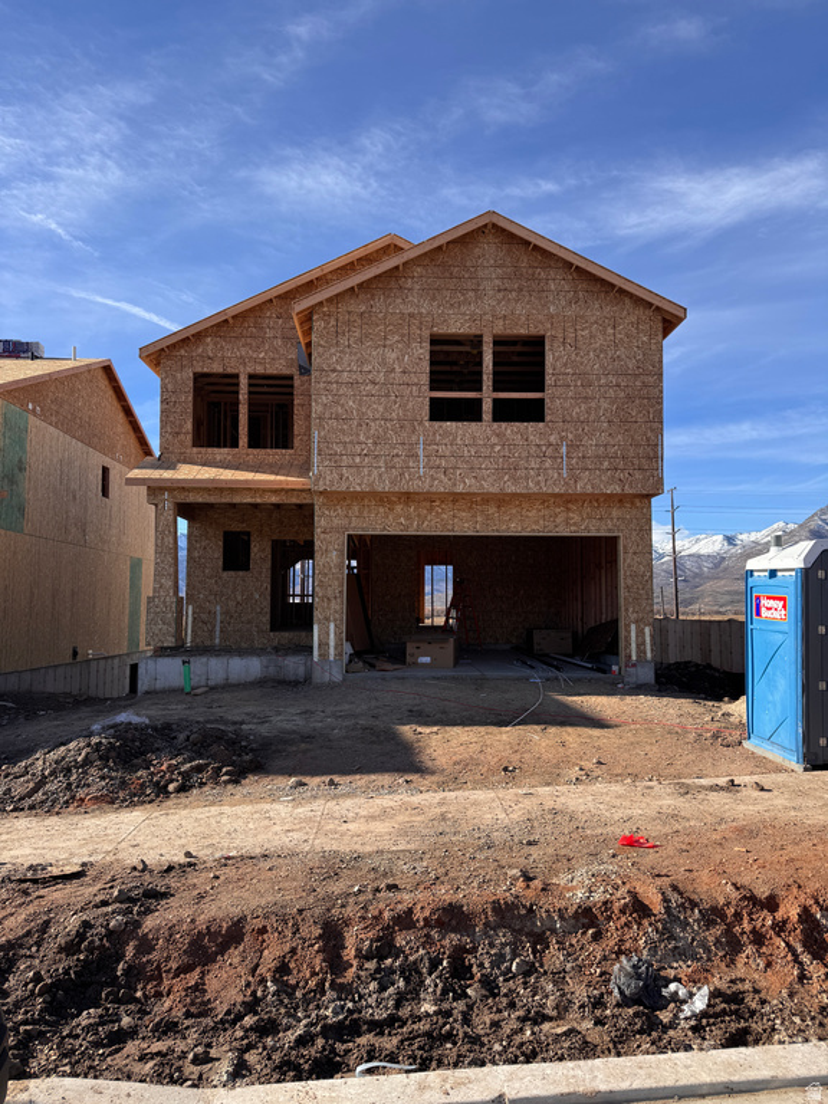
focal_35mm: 24
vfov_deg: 71.6
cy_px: 552
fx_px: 765
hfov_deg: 56.8
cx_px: 414
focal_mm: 6.76
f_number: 1.78
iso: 80
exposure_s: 1/2959
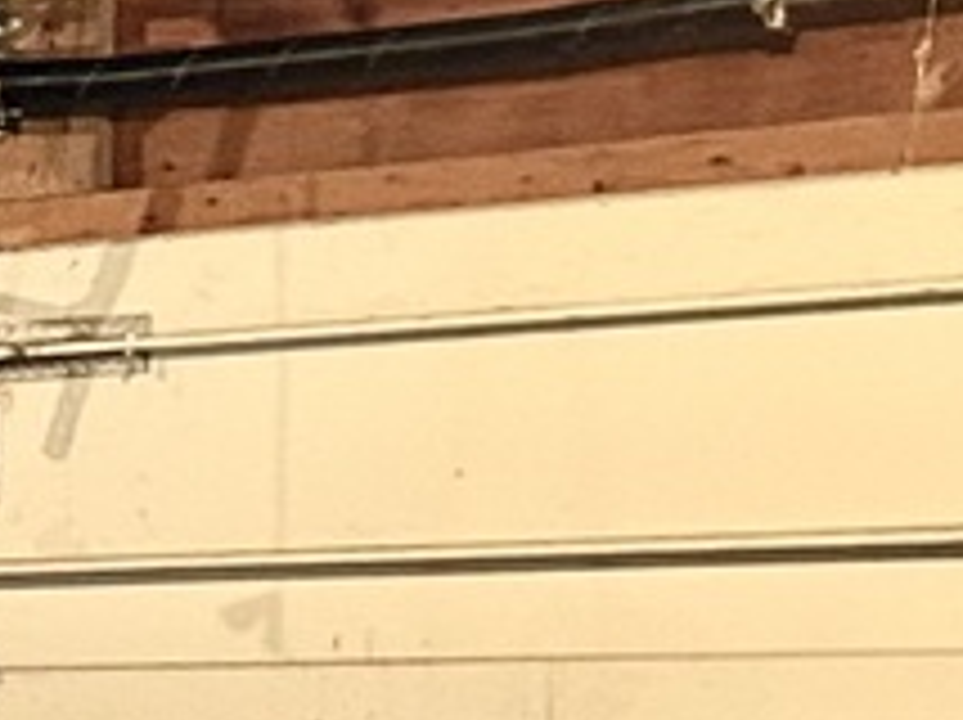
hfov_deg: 9.8
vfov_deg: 8.2
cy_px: 1305
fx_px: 4863
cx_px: -1467
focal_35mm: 175
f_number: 1.5
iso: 500
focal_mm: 5.7
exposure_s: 1/60
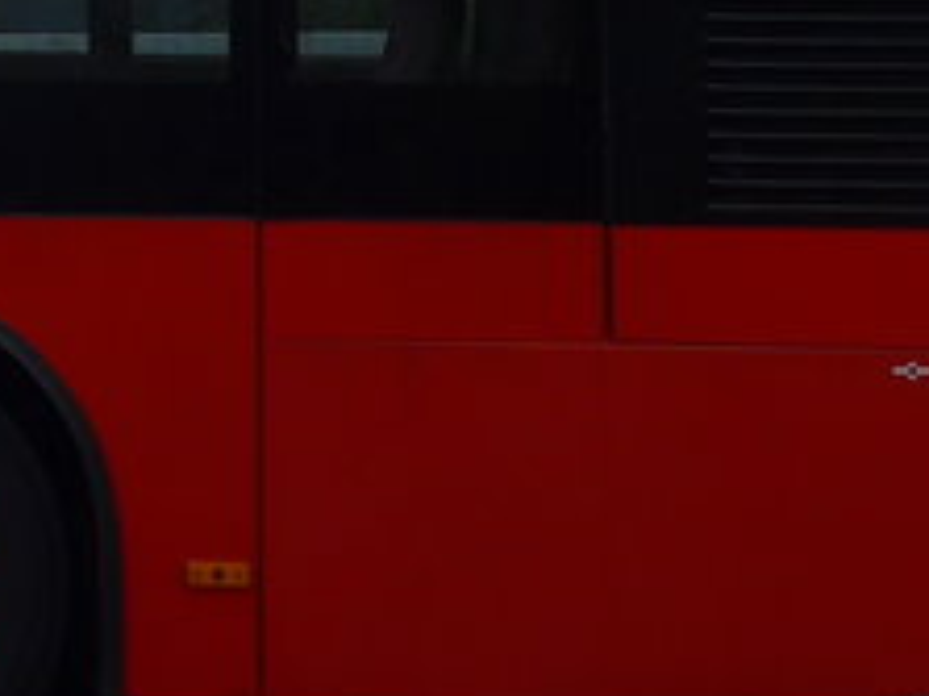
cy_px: -371
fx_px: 4184
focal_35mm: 156
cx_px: -958
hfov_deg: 11.4
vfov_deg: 9.2
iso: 80
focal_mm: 6
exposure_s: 1/640
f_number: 2.8
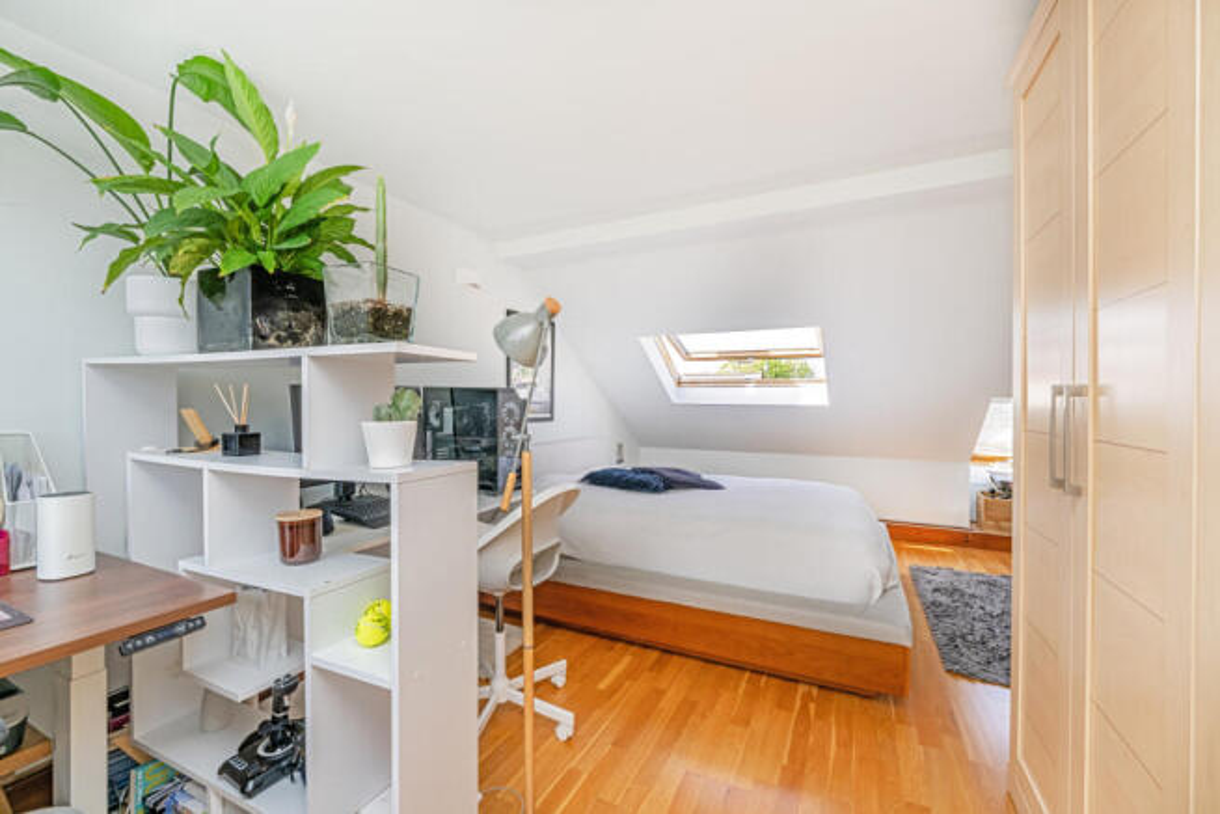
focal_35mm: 14
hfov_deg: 104.2
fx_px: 475
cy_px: 407
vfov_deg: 81.2
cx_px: 610
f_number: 9
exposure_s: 1/80
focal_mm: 14
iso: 250
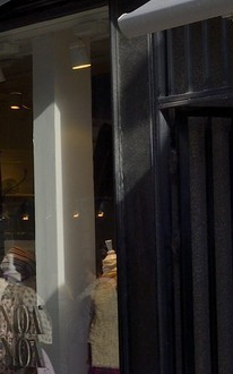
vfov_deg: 13.2
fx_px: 1607
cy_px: 143
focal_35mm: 158
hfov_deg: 7.0
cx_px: -570
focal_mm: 32
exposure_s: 1/250
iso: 400
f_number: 14
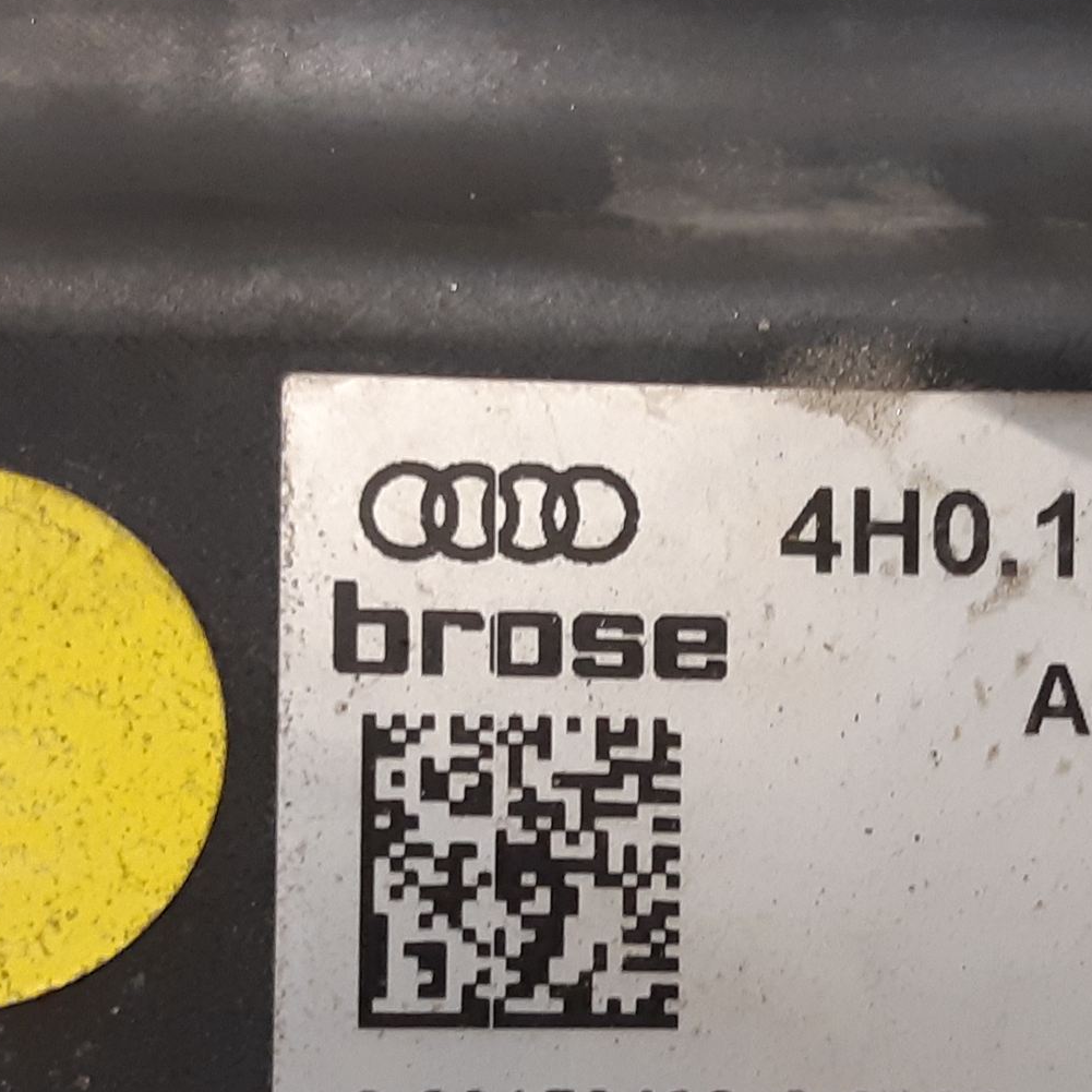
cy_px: 804
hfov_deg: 35.2
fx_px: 1677
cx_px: 823
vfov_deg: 35.4
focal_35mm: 47
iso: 160
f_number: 1.7
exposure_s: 1/50
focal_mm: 3.93
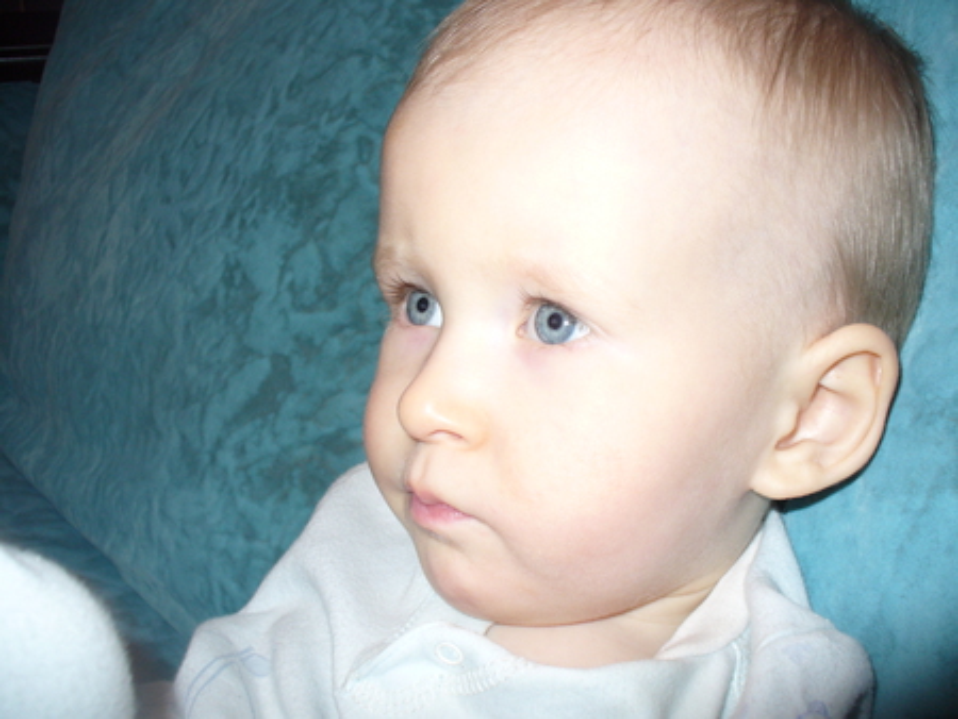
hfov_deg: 50.1
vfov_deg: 38.7
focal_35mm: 37
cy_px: 360
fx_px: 1025
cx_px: 479
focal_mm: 6.1
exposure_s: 1/30
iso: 100
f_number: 2.8
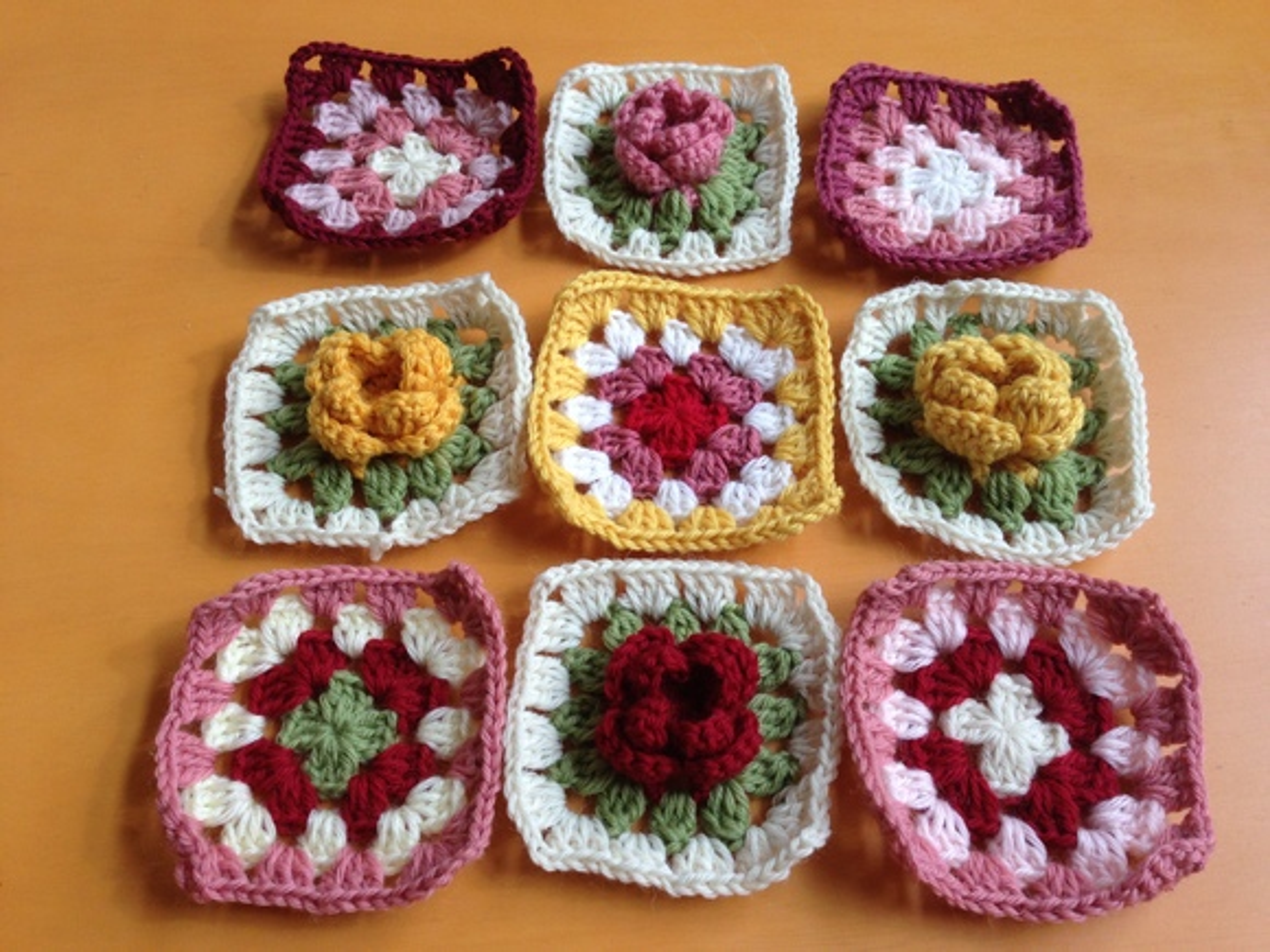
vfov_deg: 42.9
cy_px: 476
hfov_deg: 55.4
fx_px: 1211
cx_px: 635
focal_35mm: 33
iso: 80
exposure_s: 1/120
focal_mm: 4.13
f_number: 2.4
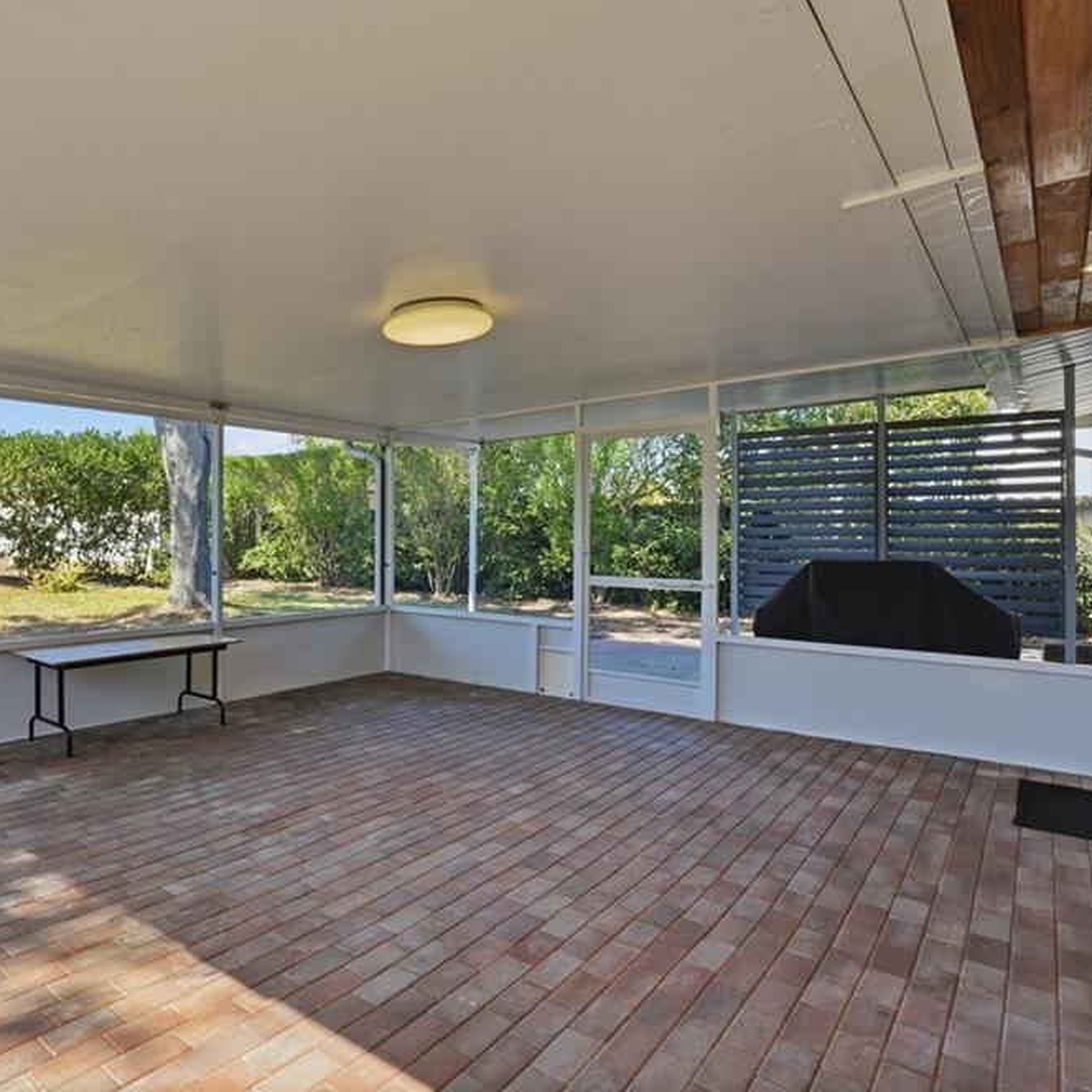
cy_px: 533
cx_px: 285
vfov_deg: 72.1
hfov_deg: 67.9
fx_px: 749
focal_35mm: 21
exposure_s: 1/400
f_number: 9
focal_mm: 16
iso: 400
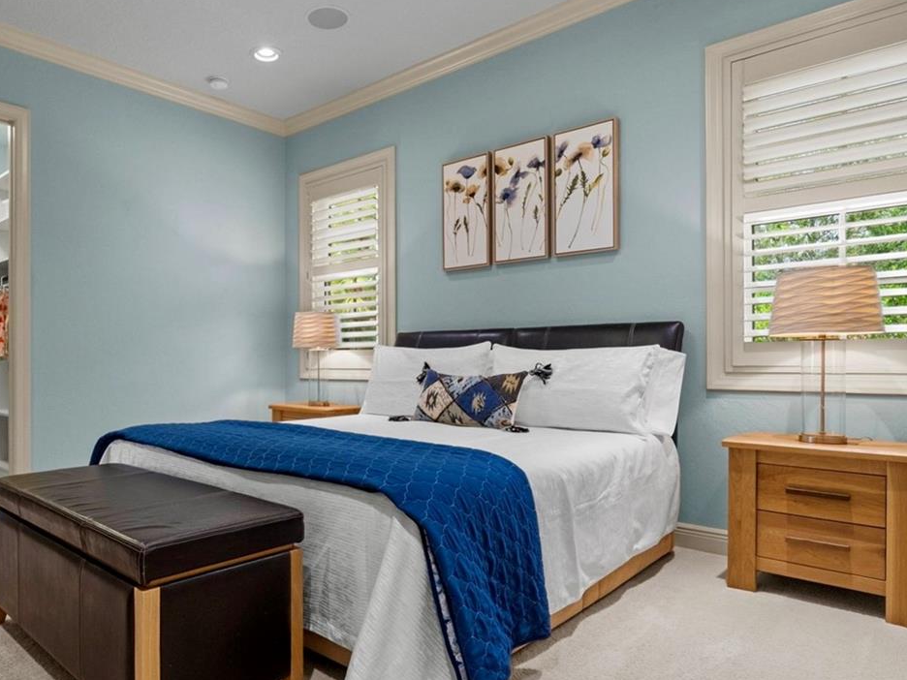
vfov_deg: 58.8
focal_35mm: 23
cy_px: 364
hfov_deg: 72.9
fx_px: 603
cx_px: 350
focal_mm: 14
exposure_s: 1/13
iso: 1600
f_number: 8
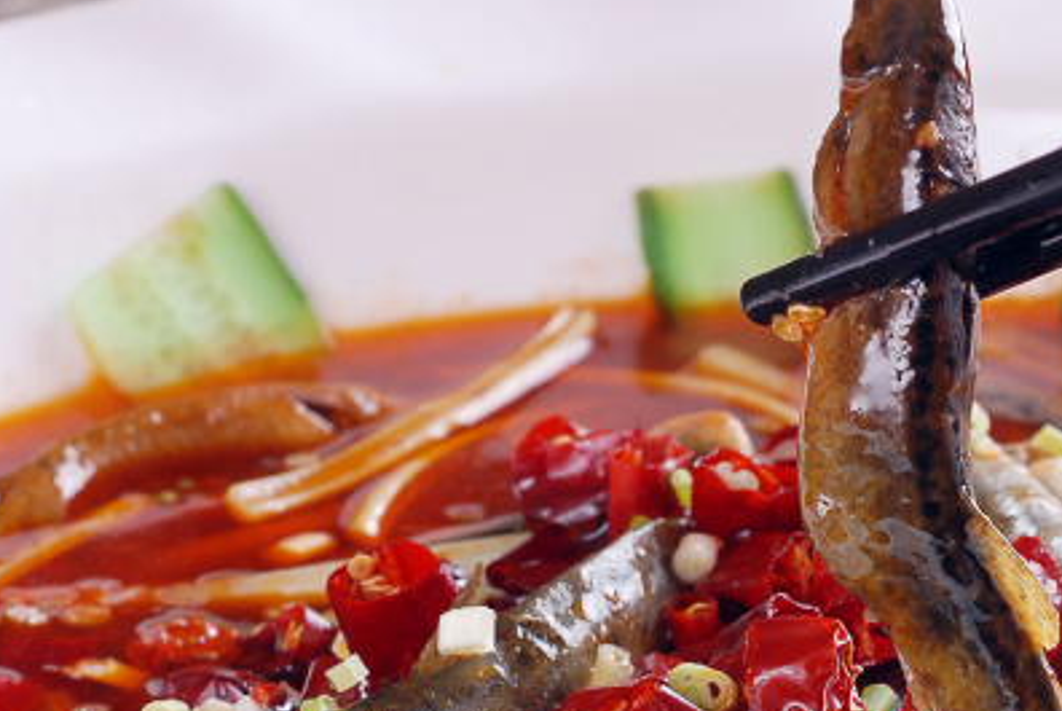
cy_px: 554
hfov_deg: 8.8
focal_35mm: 233
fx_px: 6881
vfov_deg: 5.9
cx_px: 869
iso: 100
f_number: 9
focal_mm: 60
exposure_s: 1/200
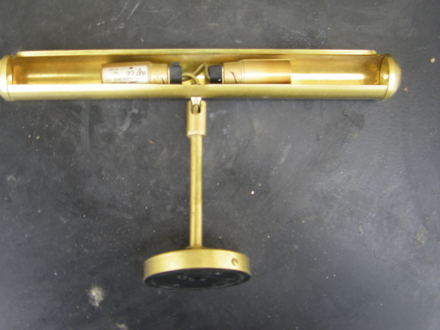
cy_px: 143
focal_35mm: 48
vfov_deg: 30.2
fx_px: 610
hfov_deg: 39.4
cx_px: 163
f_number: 3.5
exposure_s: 1/50
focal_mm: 6.3
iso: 64
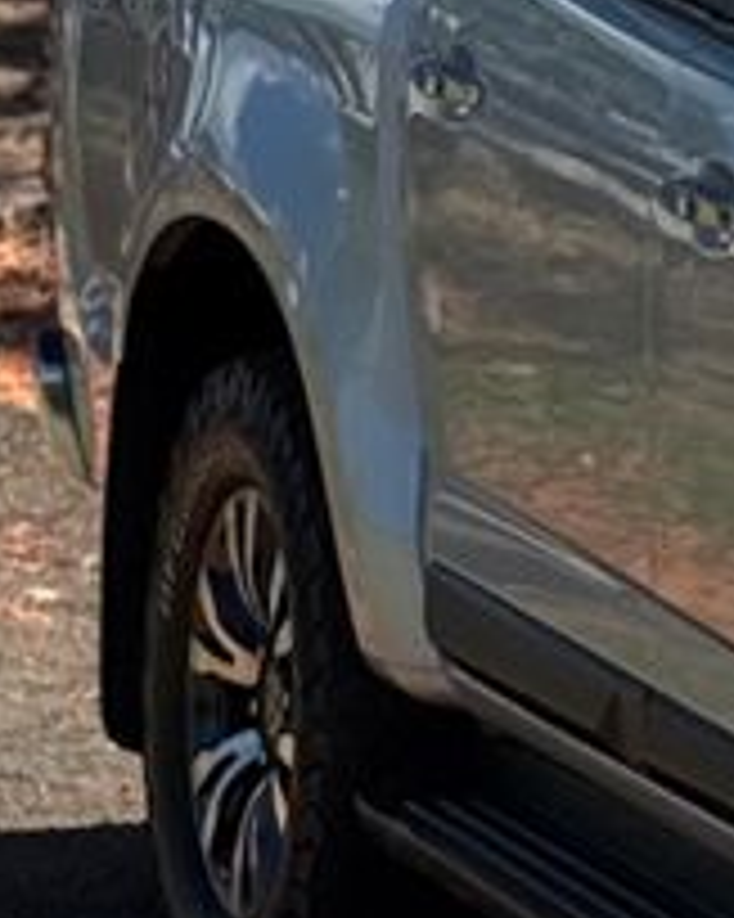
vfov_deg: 8.8
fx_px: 5951
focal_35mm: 219
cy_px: 513
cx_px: 1758
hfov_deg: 6.7
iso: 64
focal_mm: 6.76
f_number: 1.78
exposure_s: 1/5587
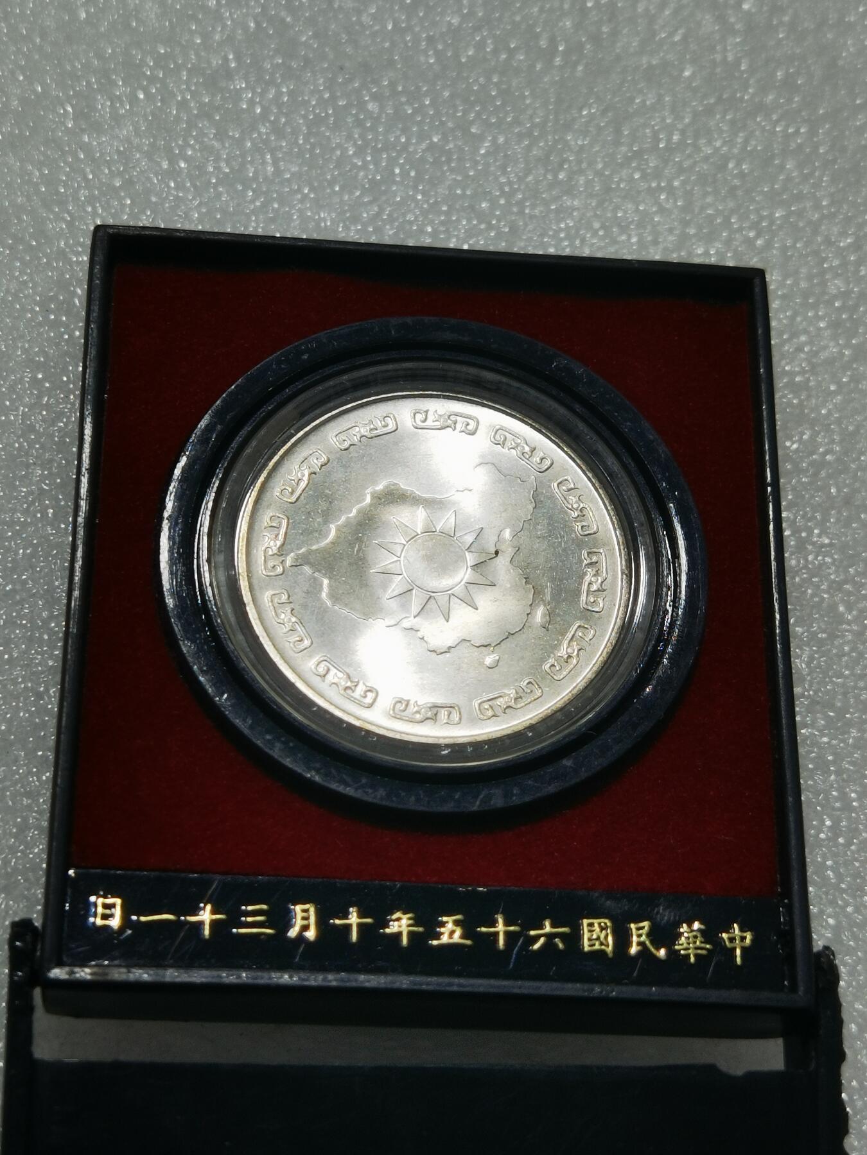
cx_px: 434
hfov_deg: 22.3
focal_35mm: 66
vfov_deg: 29.4
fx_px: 2204
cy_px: 578
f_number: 1.9
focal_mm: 6.67
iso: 50
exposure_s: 1/145
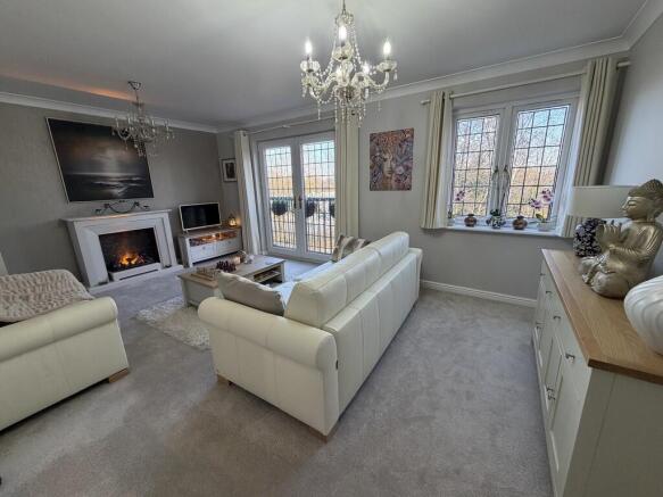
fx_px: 268
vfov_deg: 85.7
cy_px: 248
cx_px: 332
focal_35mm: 14
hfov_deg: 102.1
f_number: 2.2
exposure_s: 1/100
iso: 160
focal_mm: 2.22
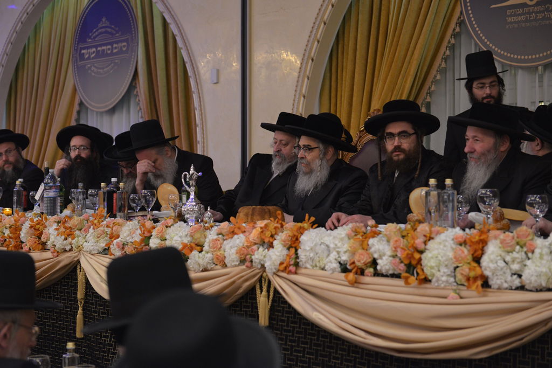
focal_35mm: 70
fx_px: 1073
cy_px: 184
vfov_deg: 19.5
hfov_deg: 28.8
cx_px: 276
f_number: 2.8
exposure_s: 1/100
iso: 2000
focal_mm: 70
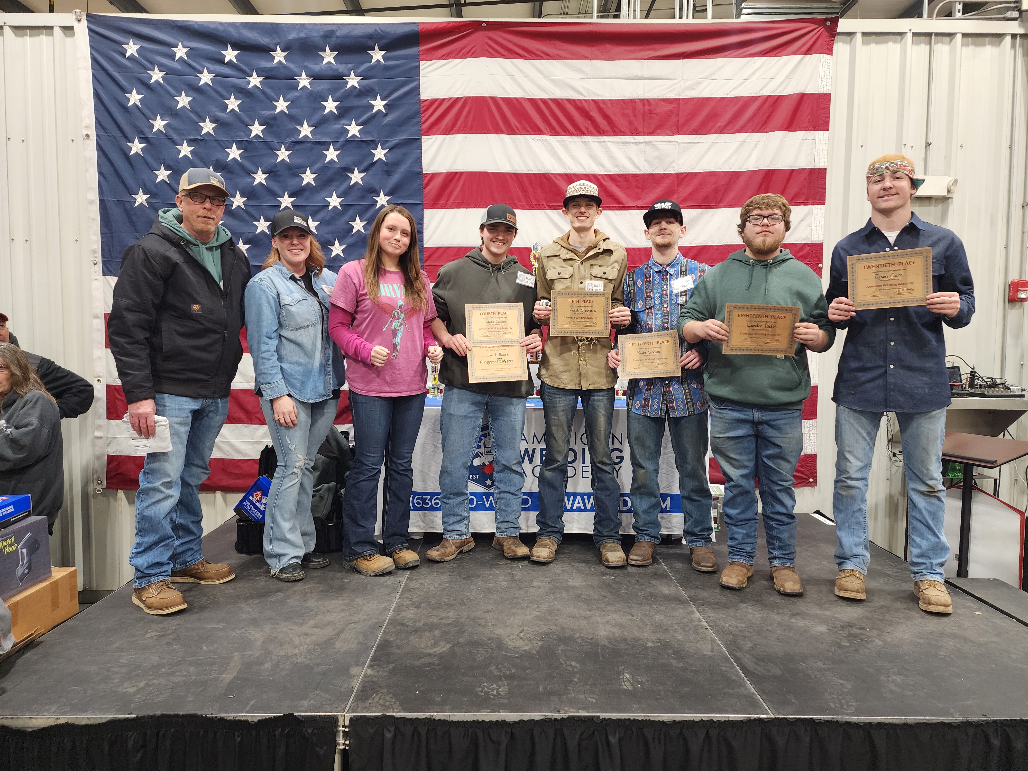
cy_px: 386
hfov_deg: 73.9
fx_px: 683
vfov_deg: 58.9
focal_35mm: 23
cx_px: 514
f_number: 1.8
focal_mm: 6.4
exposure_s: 1/120
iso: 400
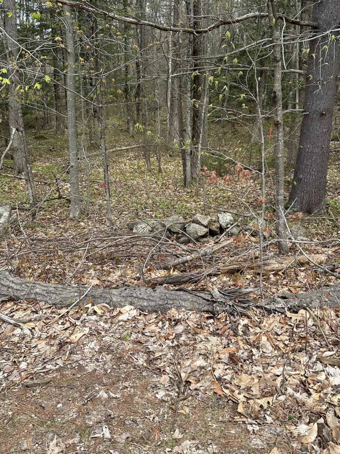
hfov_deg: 48.1
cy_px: 187
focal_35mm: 29
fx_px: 380
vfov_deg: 61.2
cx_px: 191
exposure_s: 1/1453
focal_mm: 6.86
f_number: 1.78
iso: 80
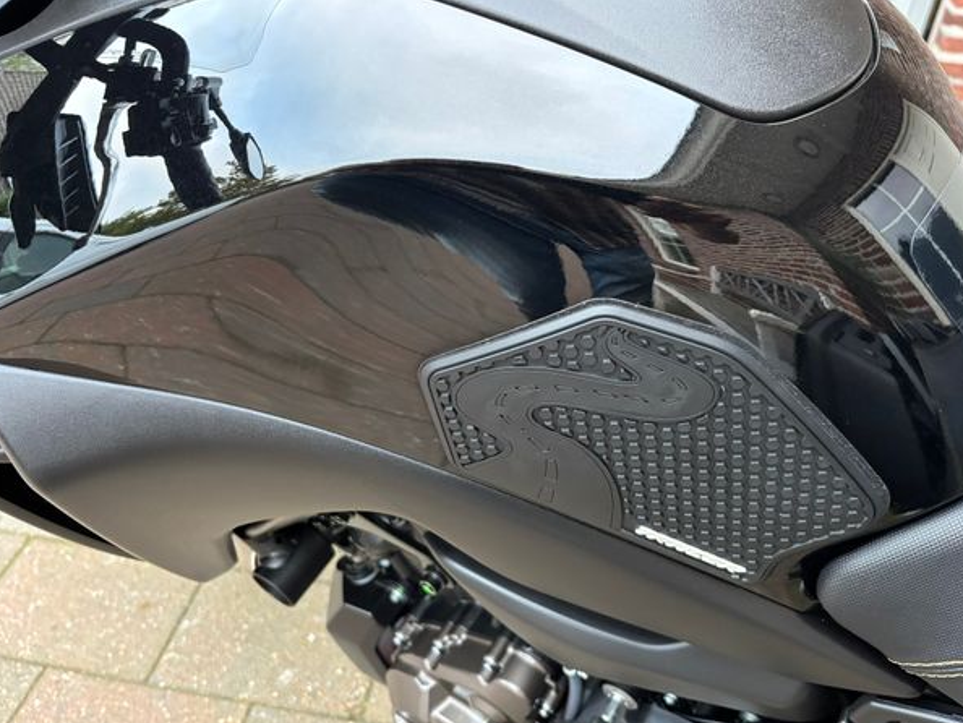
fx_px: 779
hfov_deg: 63.4
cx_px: 507
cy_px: 360
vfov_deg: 49.8
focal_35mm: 28
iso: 500
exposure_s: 1/56
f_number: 1.6
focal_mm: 5.96
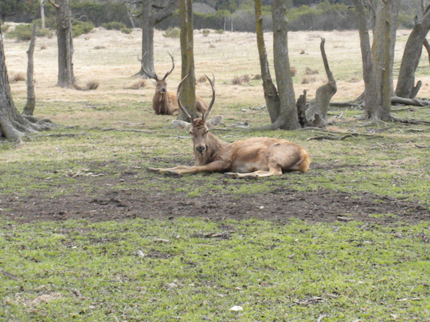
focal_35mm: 119
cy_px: 161
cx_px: 215
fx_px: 1478
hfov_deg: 16.6
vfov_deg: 12.5
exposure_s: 1/81.7
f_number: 14
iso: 640
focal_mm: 21
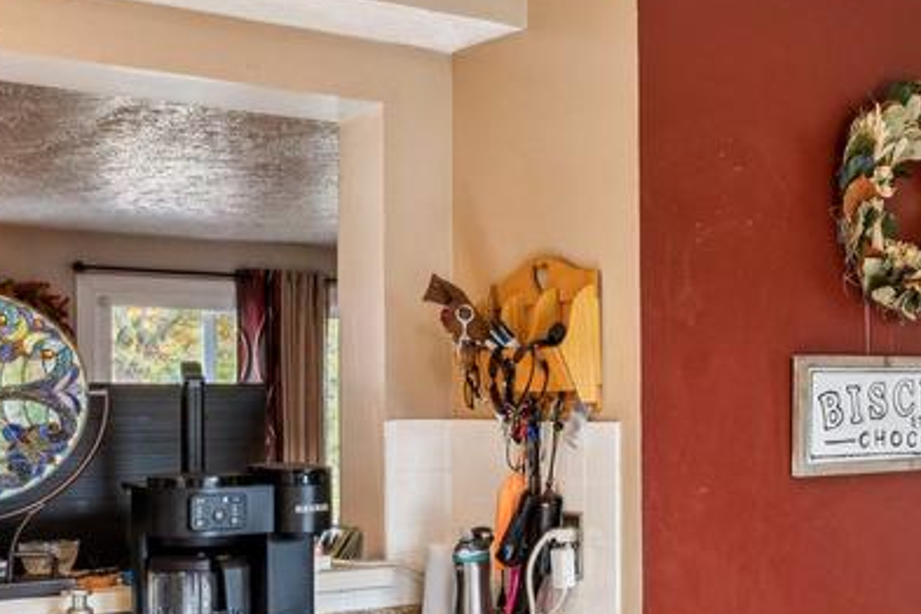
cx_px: 865
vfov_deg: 24.5
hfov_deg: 33.9
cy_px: 419
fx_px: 1407
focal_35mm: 55
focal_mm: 10
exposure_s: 1/6
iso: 250
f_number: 9
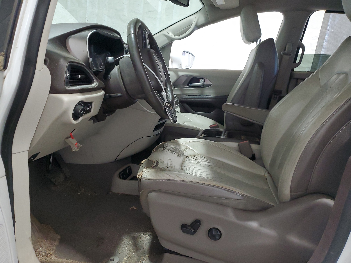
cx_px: 176
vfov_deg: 53.1
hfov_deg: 67.3
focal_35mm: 26
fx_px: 264
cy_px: 132
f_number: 1.5
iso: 267
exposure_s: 1/60.2
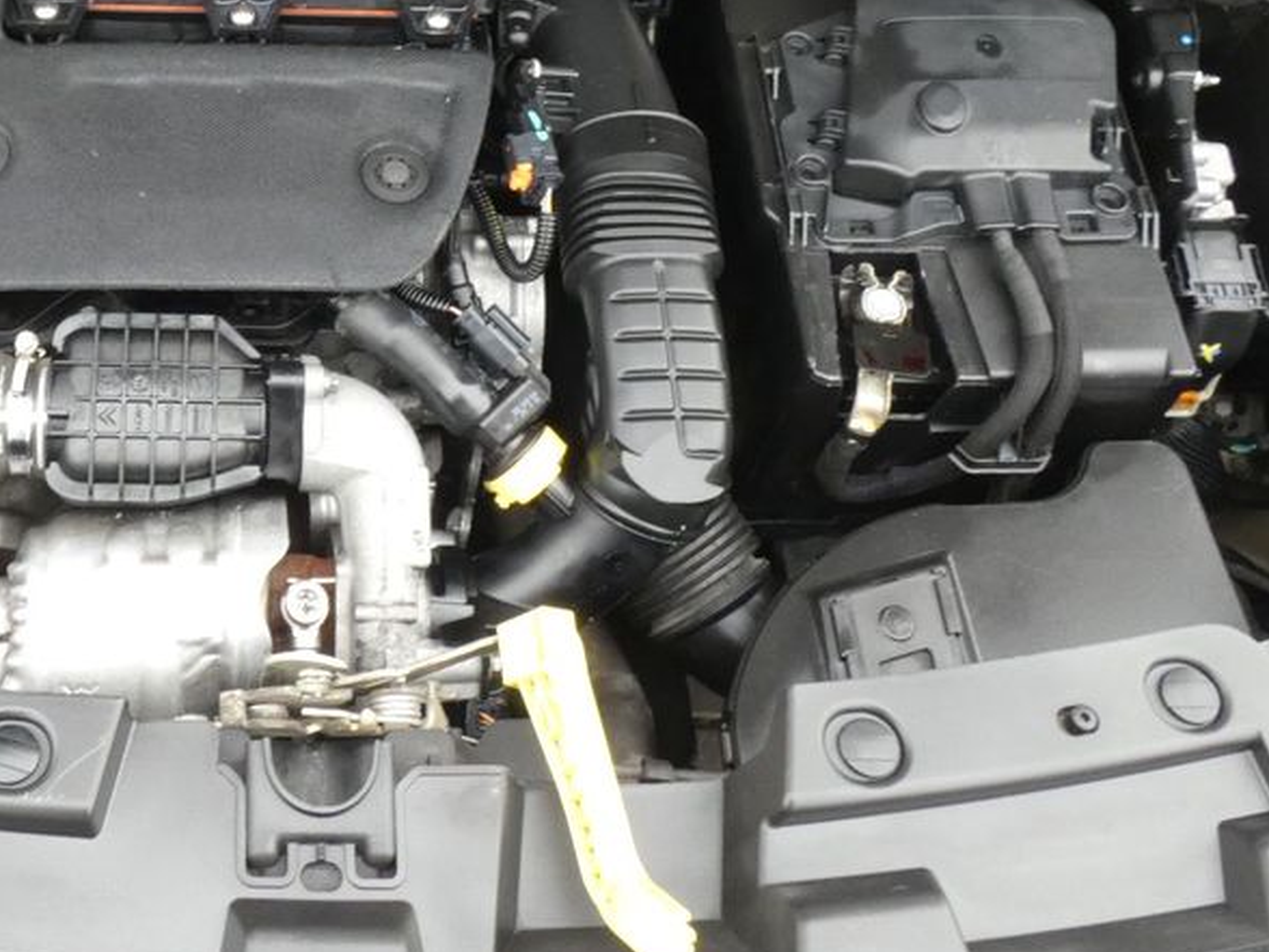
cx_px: 237
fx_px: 1723
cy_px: 153
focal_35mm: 47
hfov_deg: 38.8
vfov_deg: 29.9
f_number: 5.6
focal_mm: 4.8
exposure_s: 1/80
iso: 500
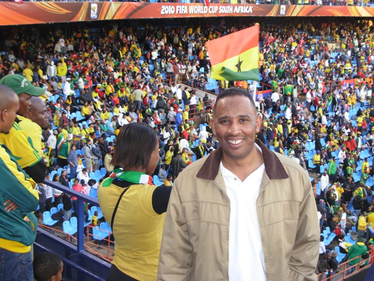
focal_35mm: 64
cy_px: 140
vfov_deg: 22.9
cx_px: 187
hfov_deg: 30.3
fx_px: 691
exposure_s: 1/102
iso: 251
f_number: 3.4
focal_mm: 10.5
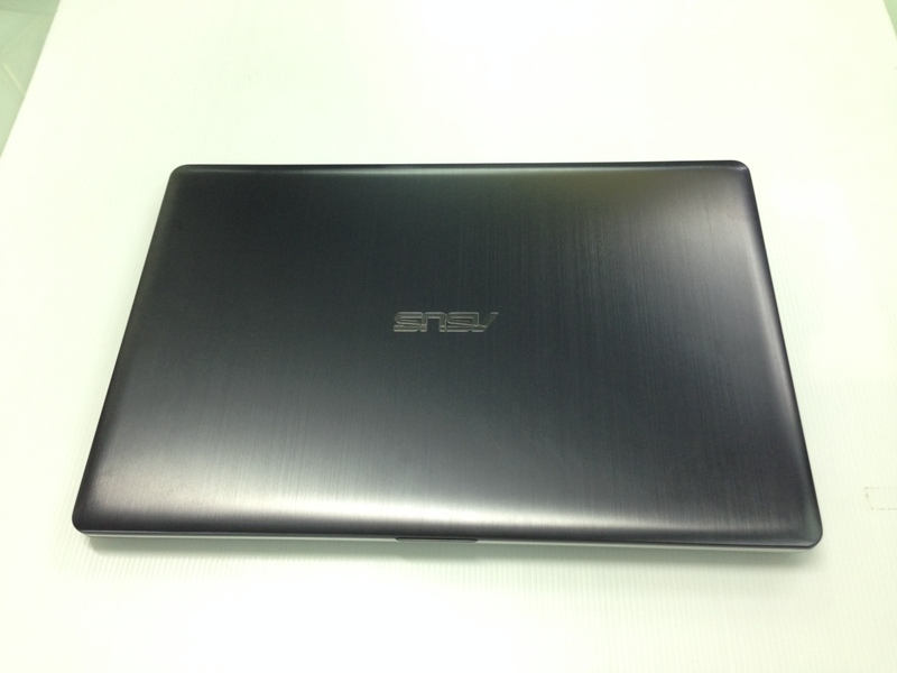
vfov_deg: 42.9
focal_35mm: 33
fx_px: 855
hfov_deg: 55.4
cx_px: 448
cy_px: 336
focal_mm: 4.12
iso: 80
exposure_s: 1/20
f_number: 2.4
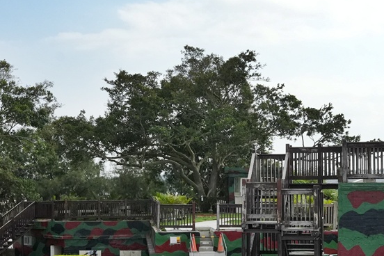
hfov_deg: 26.6
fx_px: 811
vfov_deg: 17.9
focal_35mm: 76
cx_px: 223
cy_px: 174
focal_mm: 27.4
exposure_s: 1/3200
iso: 1600
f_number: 9
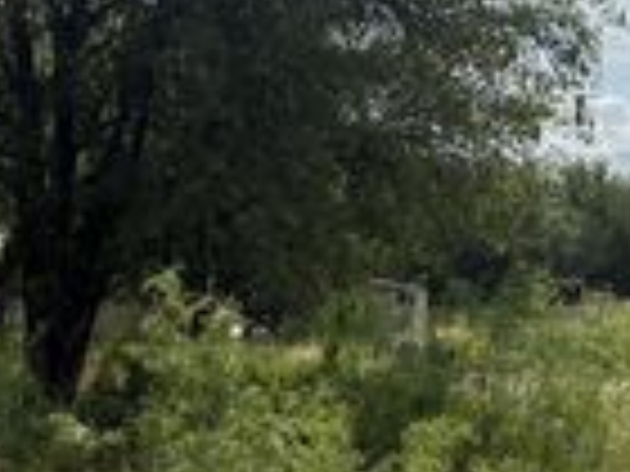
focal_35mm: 86
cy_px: 178
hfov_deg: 22.4
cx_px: 122
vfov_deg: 17.1
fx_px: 1565
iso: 100
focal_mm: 6.76
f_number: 1.78
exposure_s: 1/11905
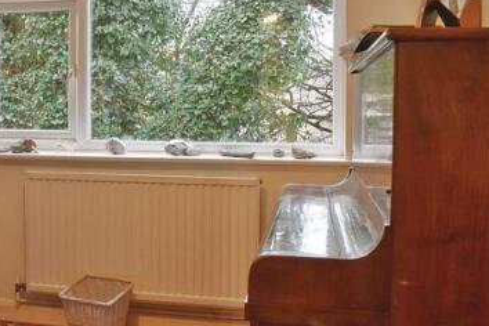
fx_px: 679
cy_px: 119
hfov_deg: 38.8
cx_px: 138
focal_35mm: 50
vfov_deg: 26.9
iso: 450
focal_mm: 18
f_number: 13
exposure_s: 1/4
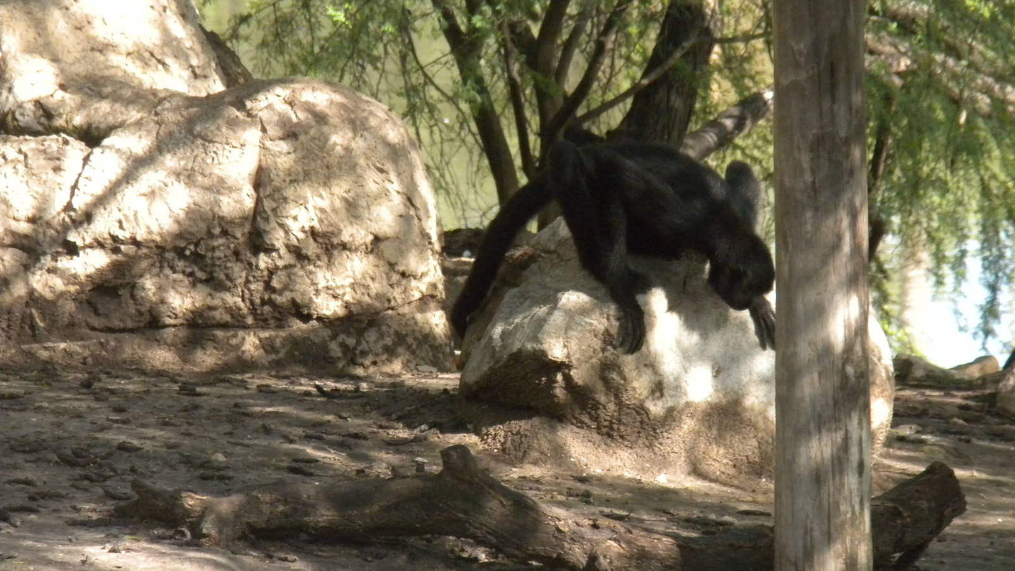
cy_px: 258
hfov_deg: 7.6
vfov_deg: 4.3
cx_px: 508
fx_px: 7644
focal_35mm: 284
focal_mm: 46.2
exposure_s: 1/432
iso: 400
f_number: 5.3
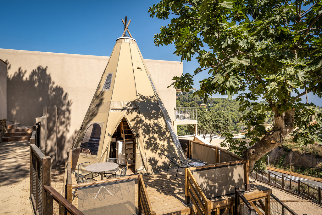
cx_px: 161
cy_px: 108
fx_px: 192
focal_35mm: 22
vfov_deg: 58.3
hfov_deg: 79.9
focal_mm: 21.5
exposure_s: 1/320
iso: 100
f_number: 8
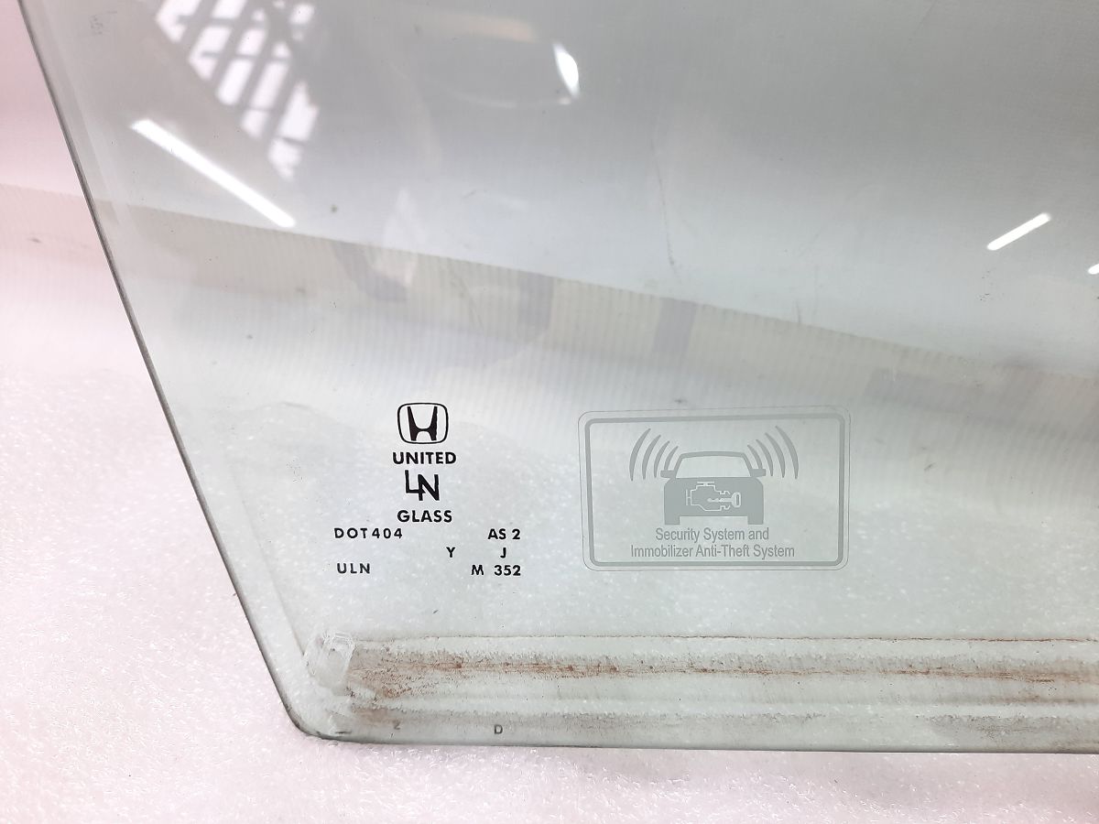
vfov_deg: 54.9
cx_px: 550
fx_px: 794
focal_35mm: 25
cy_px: 412
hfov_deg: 69.4
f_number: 2
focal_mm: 4.6
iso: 80
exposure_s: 1/50
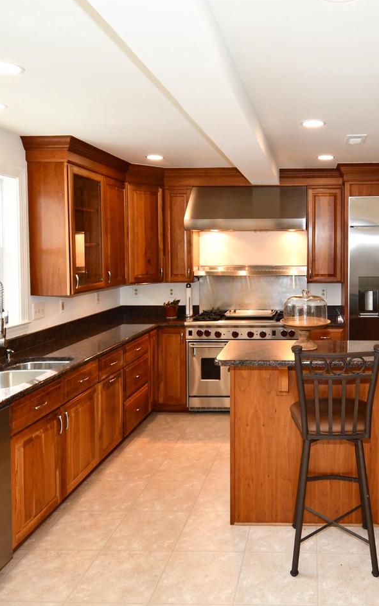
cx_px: 225
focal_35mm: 28
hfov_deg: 44.4
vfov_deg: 66.5
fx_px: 462
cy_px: 304
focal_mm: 12
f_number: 4.5
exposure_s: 1/80
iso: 200
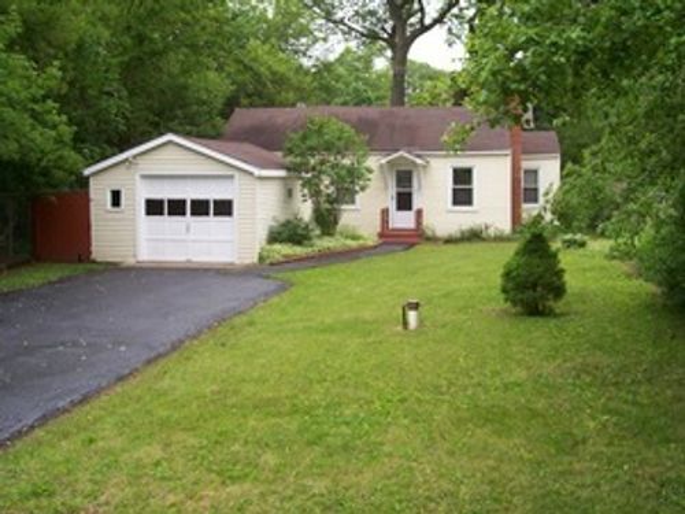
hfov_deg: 44.8
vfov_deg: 34.3
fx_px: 831
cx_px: 342
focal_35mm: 42
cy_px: 257
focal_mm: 7
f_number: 2.9
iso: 80
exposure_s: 1/358
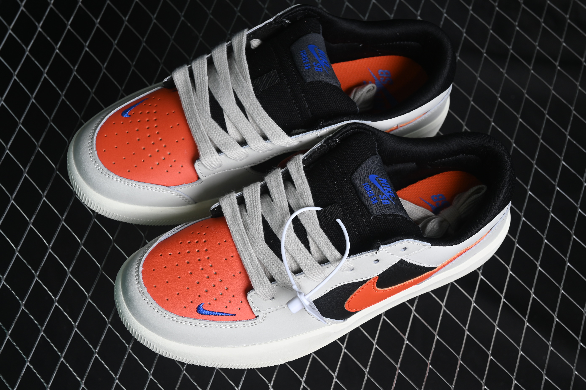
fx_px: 1221
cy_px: 195
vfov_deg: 18.2
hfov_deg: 27.0
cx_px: 293
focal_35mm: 75
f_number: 7.1
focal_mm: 50
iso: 160
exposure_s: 1/60
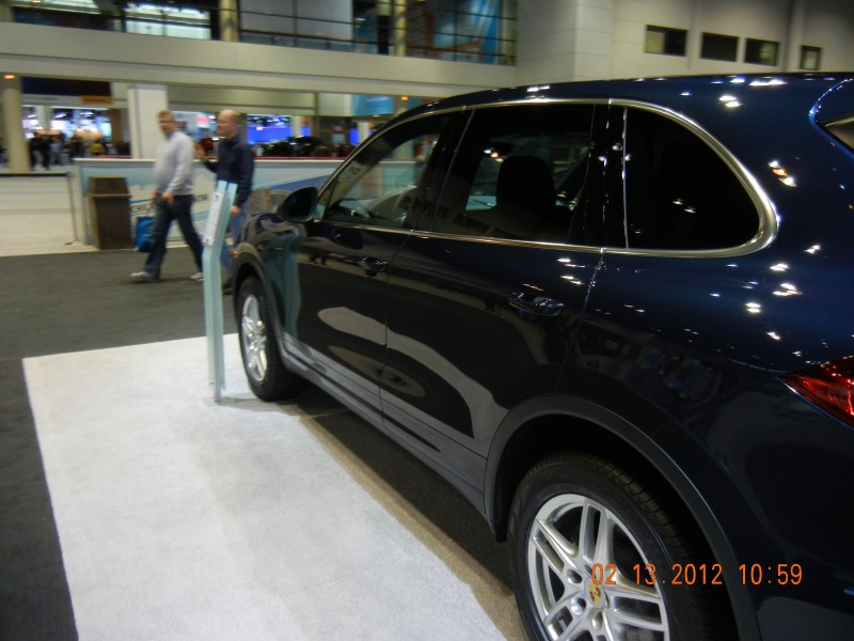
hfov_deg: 60.0
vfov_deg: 46.8
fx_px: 740
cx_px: 427
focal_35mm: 30
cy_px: 320
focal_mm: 5.4
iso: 257
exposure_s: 1/60
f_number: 3.5
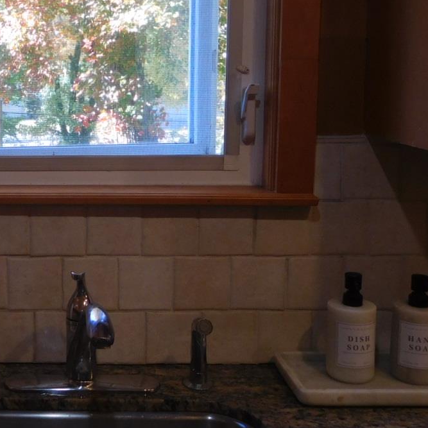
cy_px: 137
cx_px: 21
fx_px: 741
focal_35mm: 53
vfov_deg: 31.9
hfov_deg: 30.4
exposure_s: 1/50
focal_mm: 4.5
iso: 125
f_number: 3.4
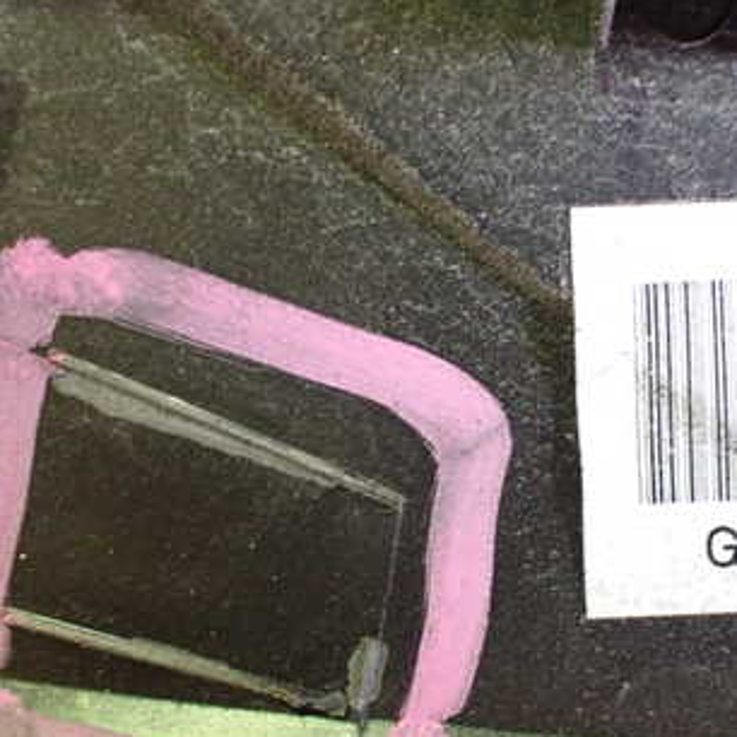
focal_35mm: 52
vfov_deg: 32.7
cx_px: 527
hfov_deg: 32.3
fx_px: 1253
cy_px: 441
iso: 800
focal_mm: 5.4
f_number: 2.3
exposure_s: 1/40
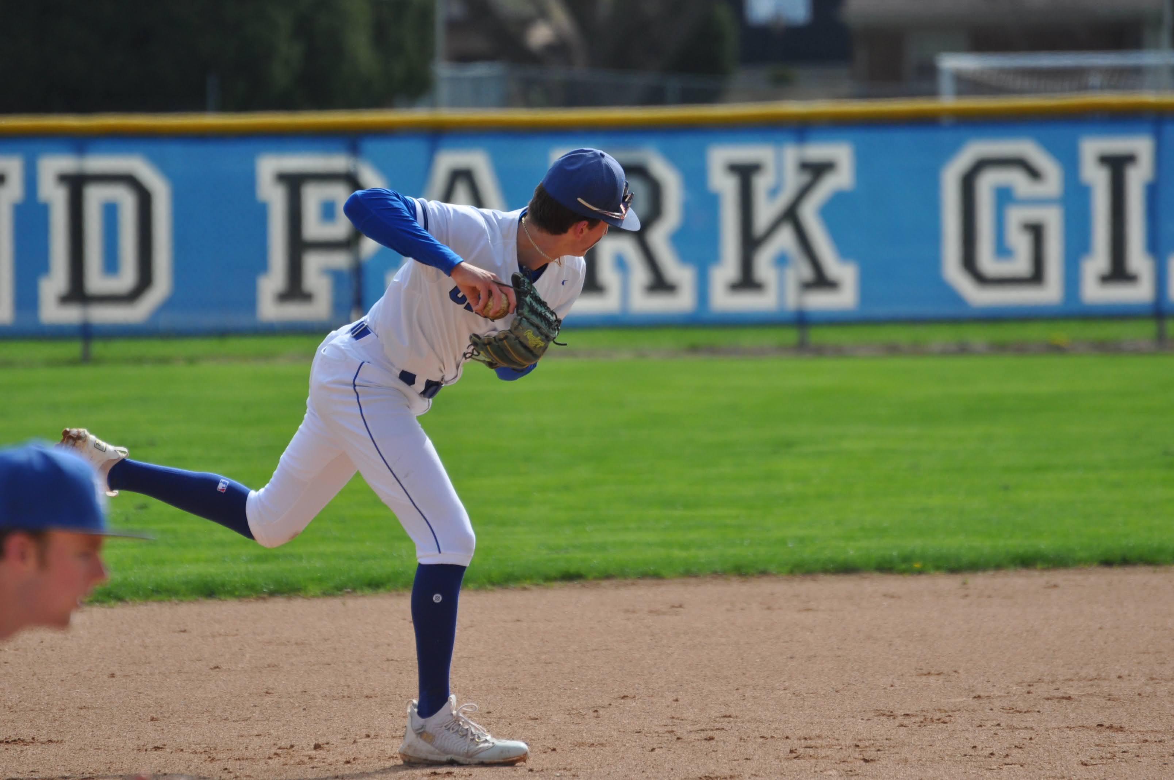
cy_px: 390
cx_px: 587
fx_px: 13680
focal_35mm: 420
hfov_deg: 4.9
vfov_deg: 3.3
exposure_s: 1/2000
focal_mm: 280
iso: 400
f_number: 5.6
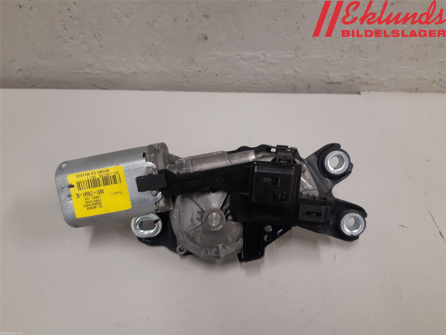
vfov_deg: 53.1
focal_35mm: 26
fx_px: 335
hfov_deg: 67.3
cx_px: 223
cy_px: 168
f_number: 1.7
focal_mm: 3.93
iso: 125
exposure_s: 1/50
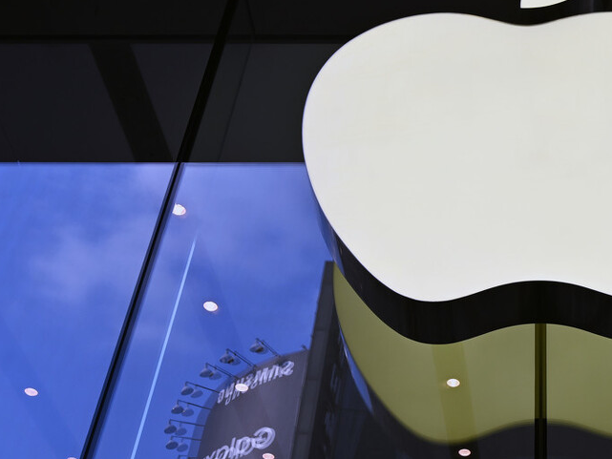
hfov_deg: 29.6
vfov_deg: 23.3
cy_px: 226
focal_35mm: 63
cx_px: 538
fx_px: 1114
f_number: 8
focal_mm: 35
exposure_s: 1/200
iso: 100
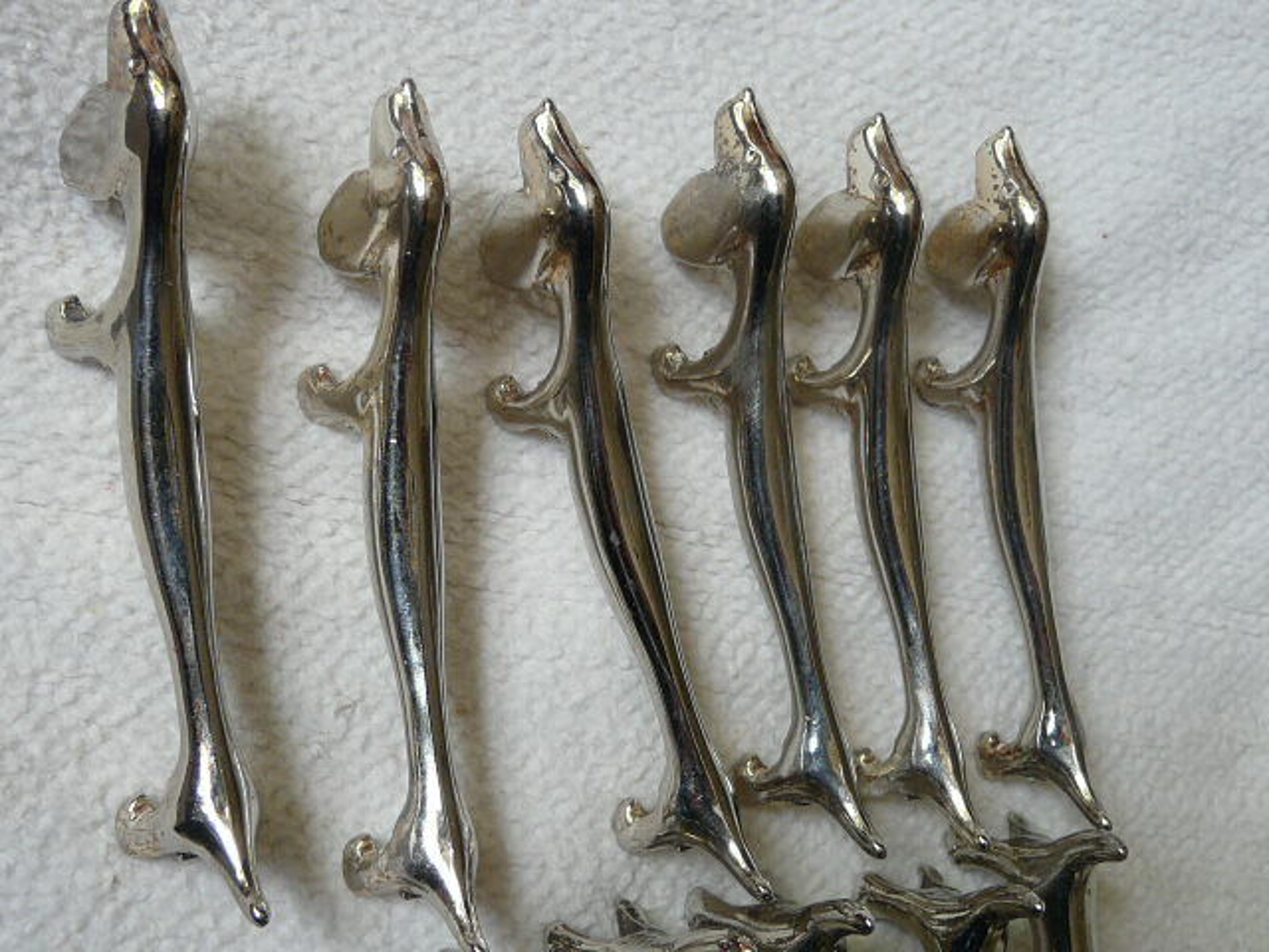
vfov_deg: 32.2
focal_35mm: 45
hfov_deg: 42.1
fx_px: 1650
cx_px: 634
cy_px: 476
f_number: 2.8
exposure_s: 1/80
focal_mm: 4.7
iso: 100
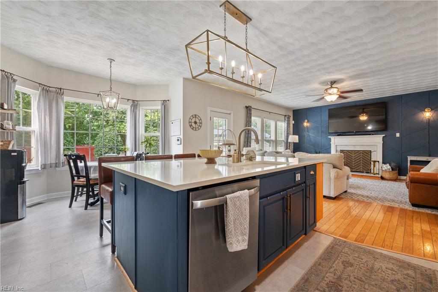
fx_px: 183
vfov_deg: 77.3
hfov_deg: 100.4
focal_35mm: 15
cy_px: 146
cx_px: 219
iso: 800
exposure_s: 1/6
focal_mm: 15
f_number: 8
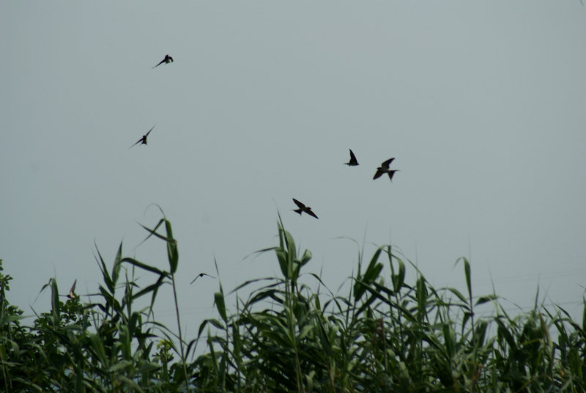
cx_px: 293
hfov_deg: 4.9
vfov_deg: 3.3
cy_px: 196
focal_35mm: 420
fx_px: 6847
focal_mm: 280
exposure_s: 1/640
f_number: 8
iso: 100
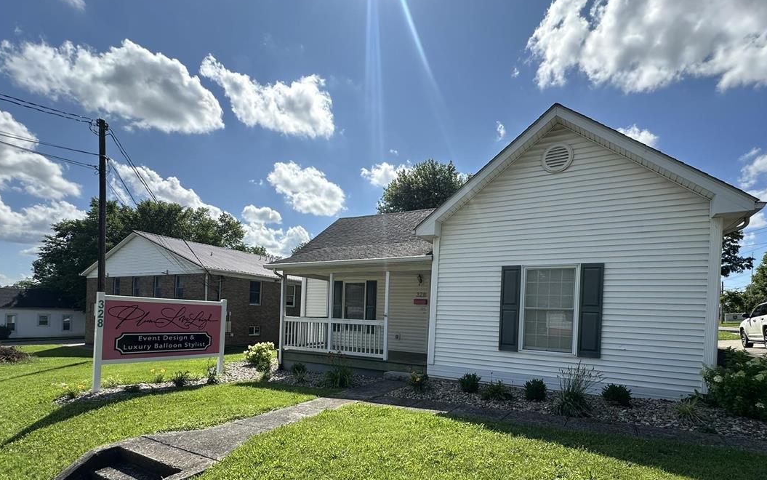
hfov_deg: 91.0
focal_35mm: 18
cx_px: 400
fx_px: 376
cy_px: 317
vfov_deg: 63.5
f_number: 2.2
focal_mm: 2.22
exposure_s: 1/1618
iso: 40
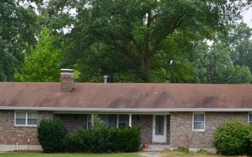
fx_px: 1024
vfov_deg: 8.7
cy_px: 170
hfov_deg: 14.0
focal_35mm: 149
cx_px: 111
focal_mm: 46
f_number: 7.1
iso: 200
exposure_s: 1/200
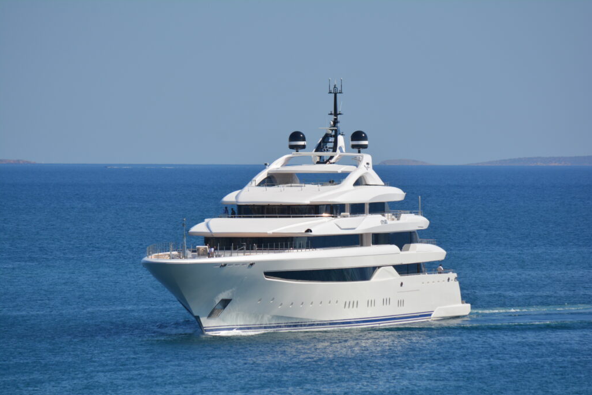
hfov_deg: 4.6
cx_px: 295
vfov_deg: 3.0
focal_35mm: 452
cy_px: 197
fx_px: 7432
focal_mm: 300
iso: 200
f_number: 8
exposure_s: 1/1000
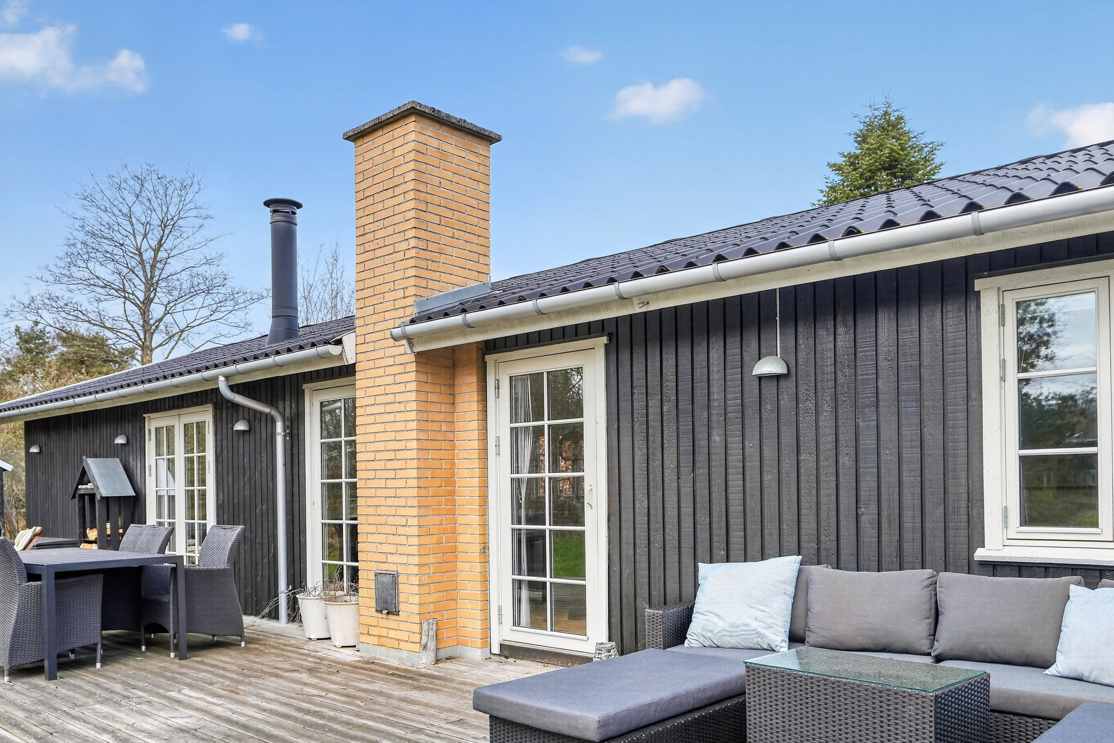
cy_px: 489
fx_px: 866
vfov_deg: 45.8
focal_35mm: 28
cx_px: 575
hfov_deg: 65.5
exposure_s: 1/500
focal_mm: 20
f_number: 3.2
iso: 400
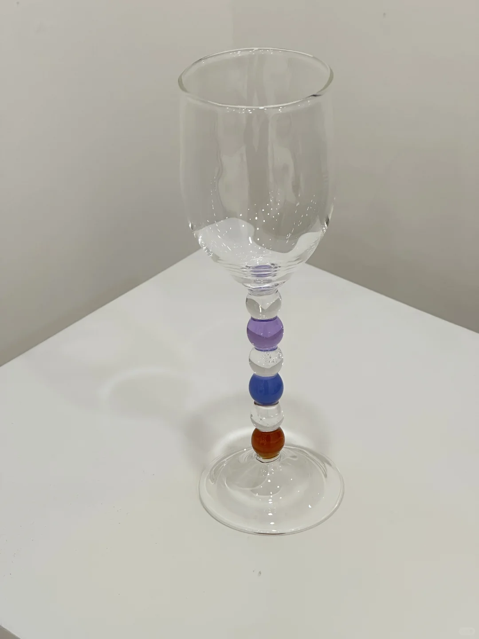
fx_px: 1421
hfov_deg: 19.1
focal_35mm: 77
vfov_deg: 25.3
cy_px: 320
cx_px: 240
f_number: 2.8
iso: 160
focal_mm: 9
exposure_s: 1/100
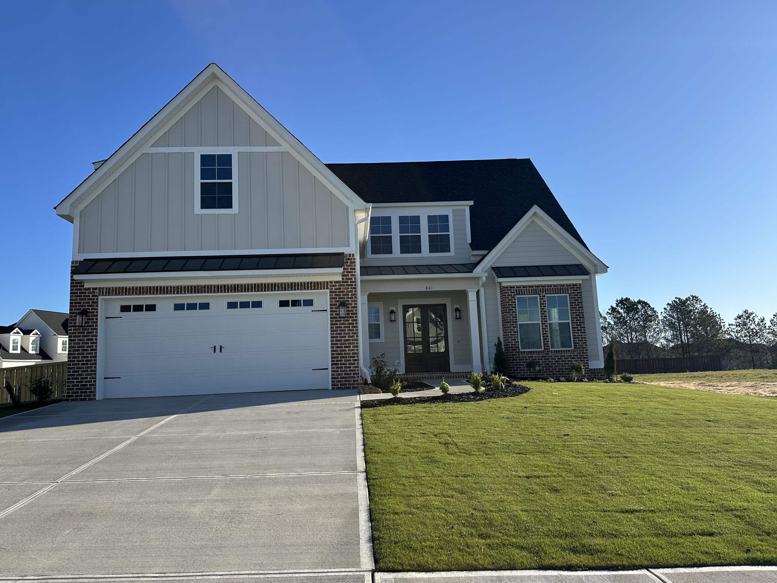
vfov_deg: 54.9
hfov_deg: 69.4
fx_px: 561
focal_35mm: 25
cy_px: 295
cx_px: 377
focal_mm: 6.86
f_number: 1.78
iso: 80
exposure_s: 1/4184
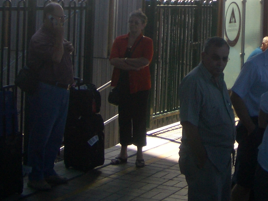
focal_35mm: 92
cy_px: -49
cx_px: 235
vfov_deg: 15.4
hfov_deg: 20.9
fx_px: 712
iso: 50
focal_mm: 5.8
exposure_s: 1/400
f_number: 2.6
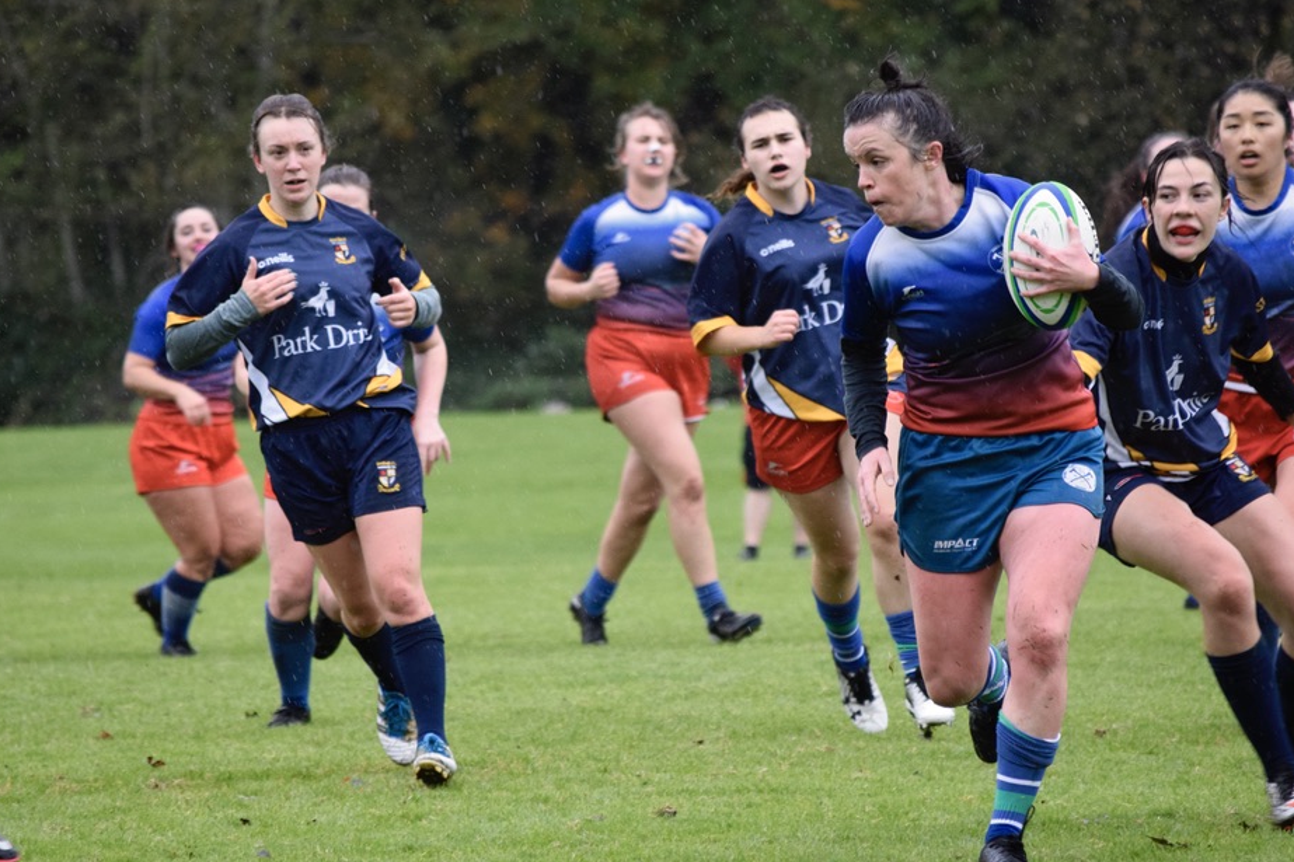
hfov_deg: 5.8
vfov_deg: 3.9
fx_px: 12685
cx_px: 608
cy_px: 429
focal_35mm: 353
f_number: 5.6
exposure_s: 1/500
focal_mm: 200
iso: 1800
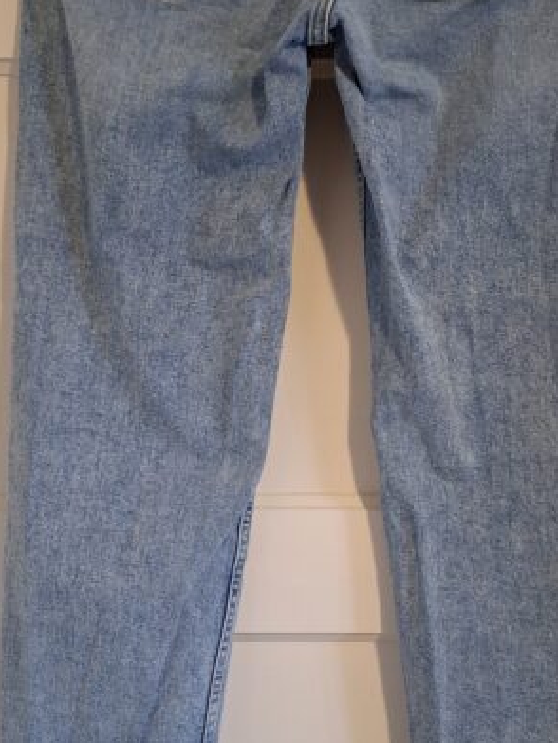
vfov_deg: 40.4
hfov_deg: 30.9
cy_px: 359
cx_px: 315
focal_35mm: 47
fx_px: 1009
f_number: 1.8
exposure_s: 1/20
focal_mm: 5.54
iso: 800
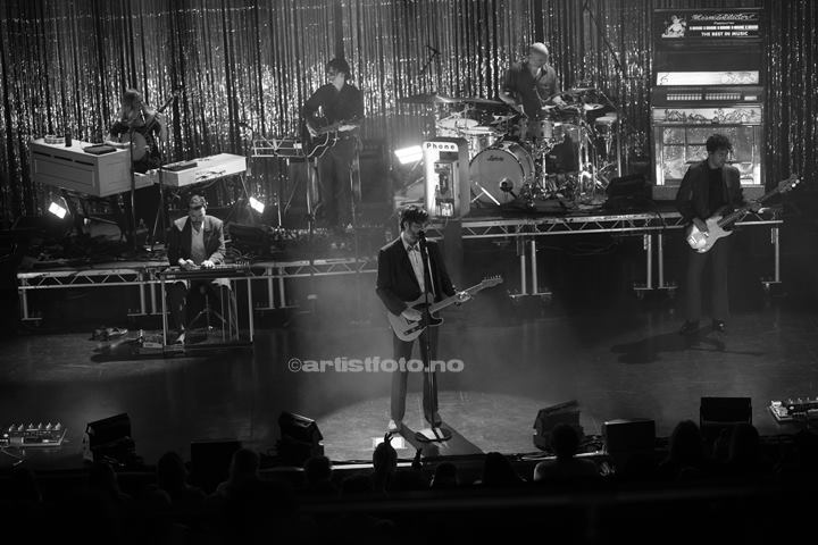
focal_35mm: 105
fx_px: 2386
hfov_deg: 19.5
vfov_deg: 13.0
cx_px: 409
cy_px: 272
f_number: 2.8
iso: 1000
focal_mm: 105
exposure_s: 1/500
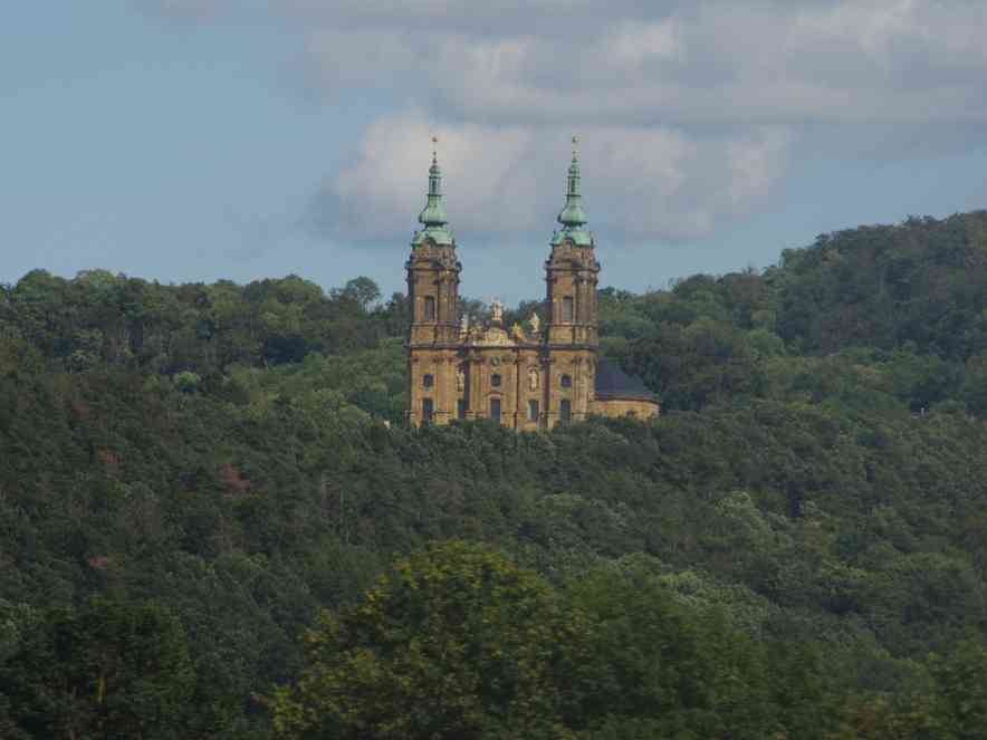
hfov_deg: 4.1
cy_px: 371
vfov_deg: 3.0
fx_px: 13943
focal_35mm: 489
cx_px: 433
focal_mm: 300
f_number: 9
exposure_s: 1/320
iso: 400
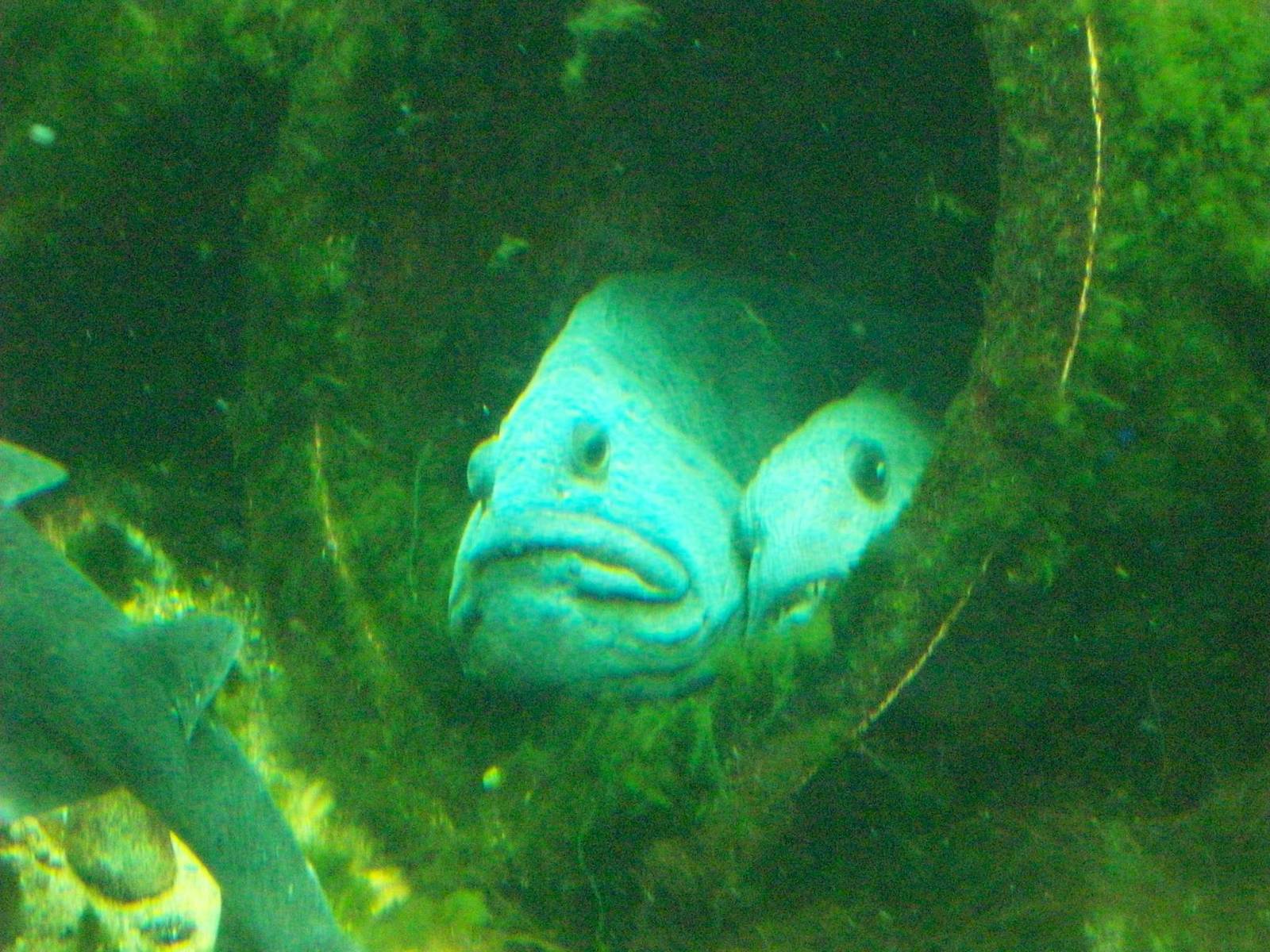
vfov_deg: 13.7
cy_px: 476
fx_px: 3962
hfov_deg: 18.2
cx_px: 635
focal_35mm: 108
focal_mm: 18
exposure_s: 1/32.1
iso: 800
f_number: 4.8
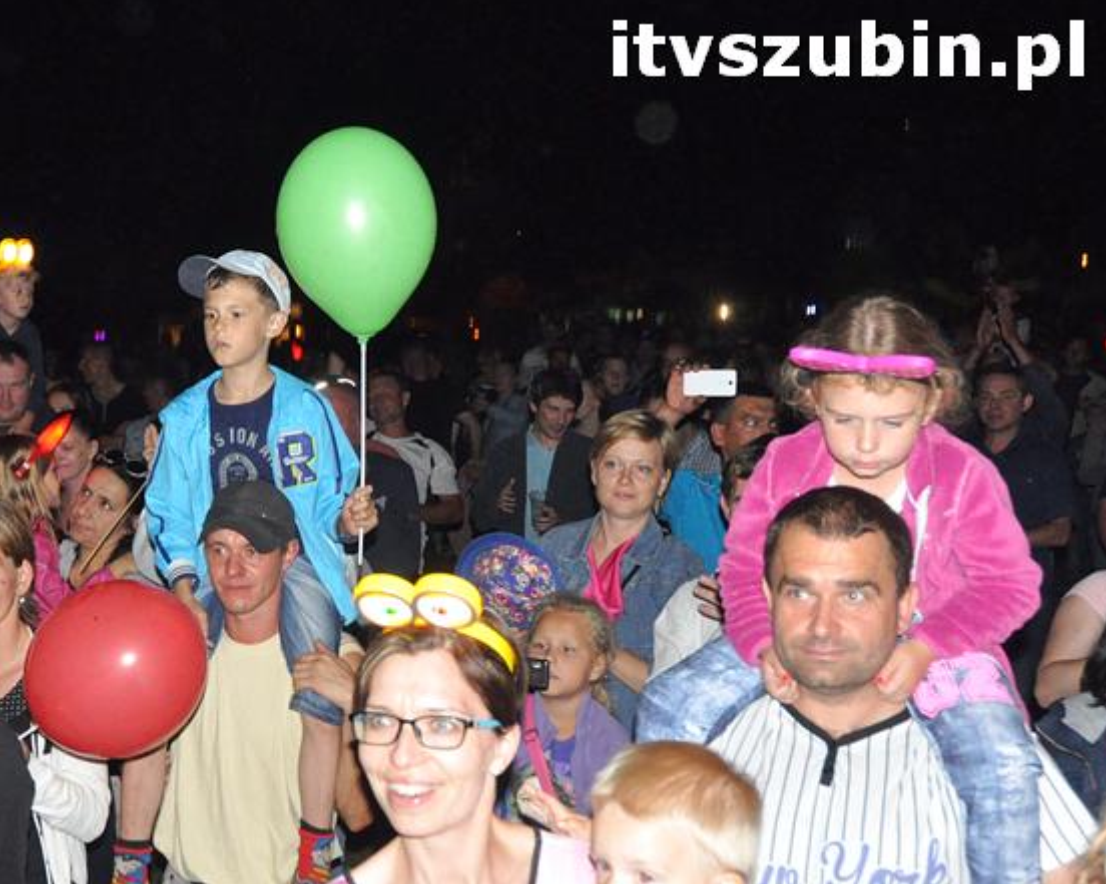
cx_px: 305
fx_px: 1701
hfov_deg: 35.4
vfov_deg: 29.1
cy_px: 522
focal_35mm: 52
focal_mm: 24
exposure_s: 1/60
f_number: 5.6
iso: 3200
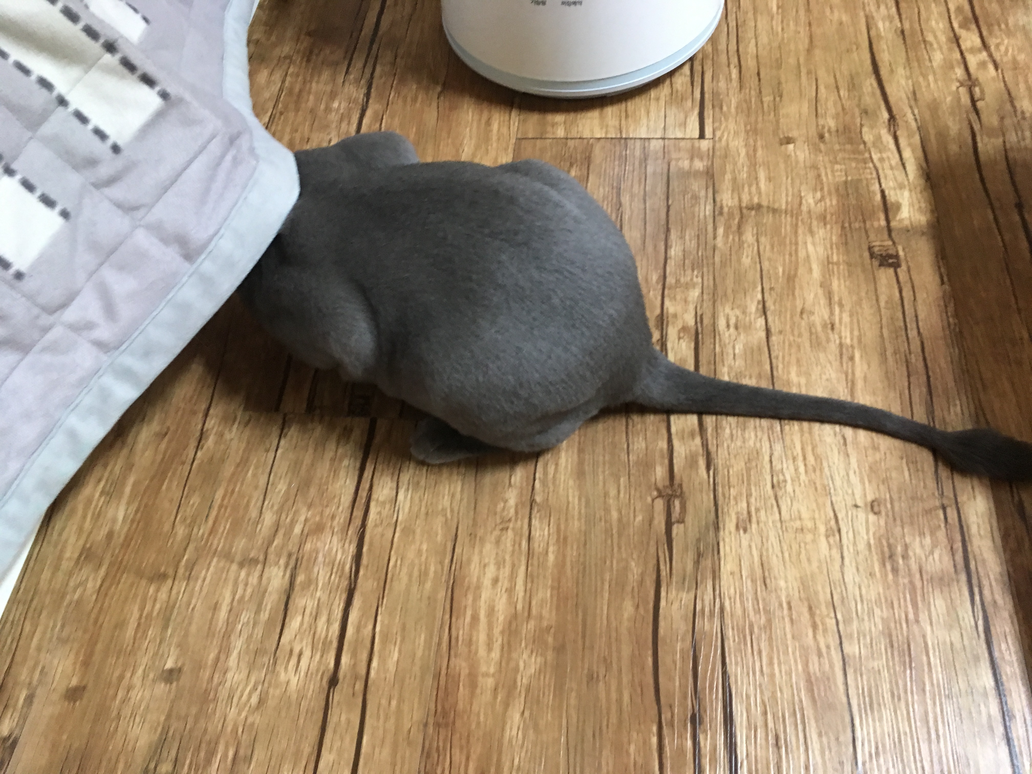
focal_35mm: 29
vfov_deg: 48.2
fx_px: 865
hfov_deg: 61.7
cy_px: 387
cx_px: 516
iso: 200
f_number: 2.2
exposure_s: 1/17
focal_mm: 4.15
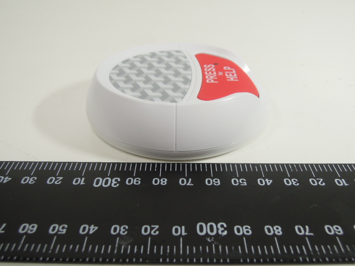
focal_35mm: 40
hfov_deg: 46.8
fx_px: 410
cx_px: 178
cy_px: 133
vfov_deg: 36.0
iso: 220
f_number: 3.3
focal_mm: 7.2
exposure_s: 1/50
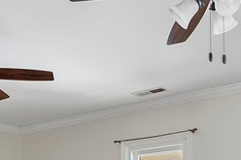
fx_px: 468
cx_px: 146
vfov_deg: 17.5
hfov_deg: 28.8
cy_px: 237
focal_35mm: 70
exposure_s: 1/2.5
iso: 800
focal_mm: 16
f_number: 8
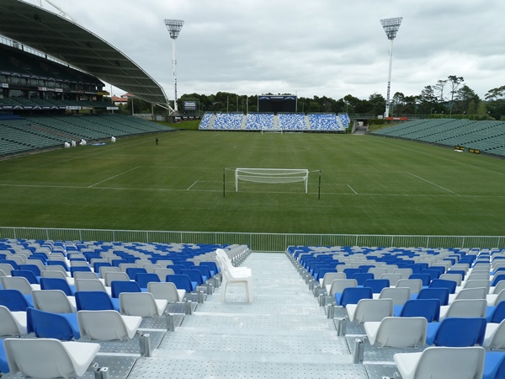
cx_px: 252
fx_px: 365
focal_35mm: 25
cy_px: 190
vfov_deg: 54.9
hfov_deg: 69.4
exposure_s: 1/320
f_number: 4
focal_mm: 4.1
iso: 80
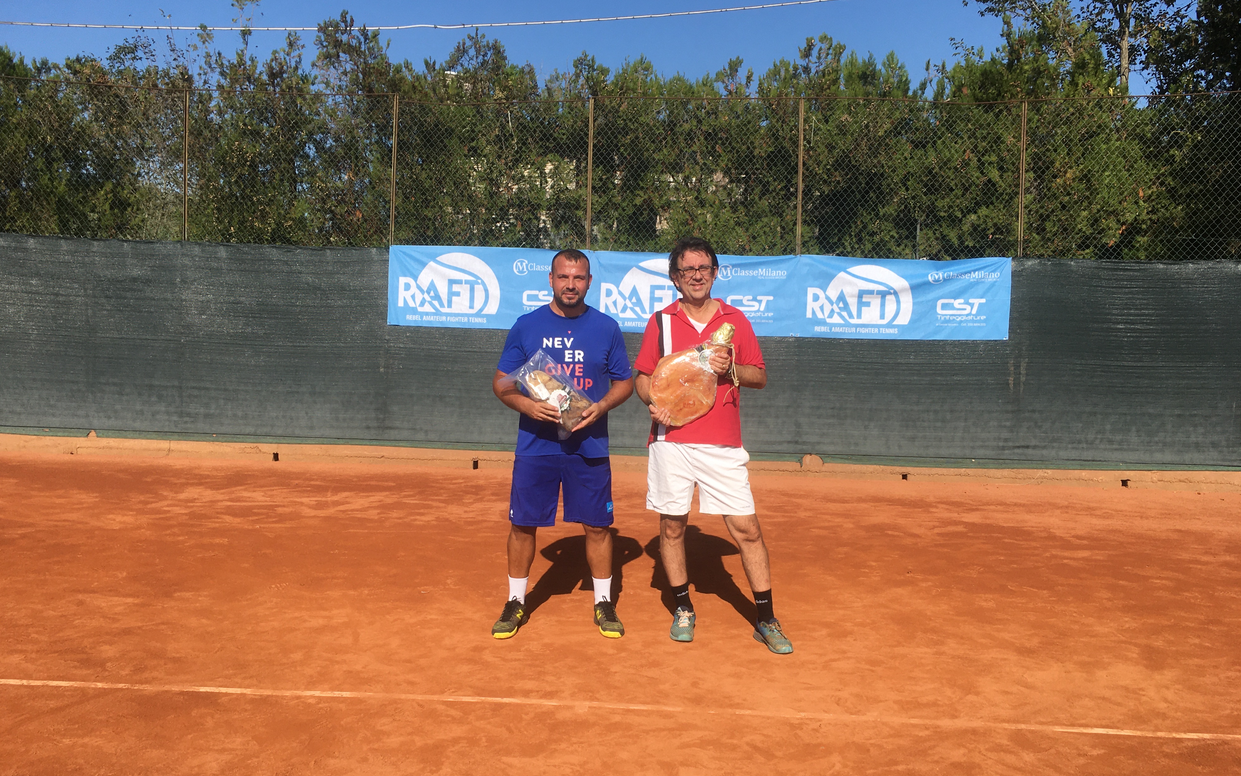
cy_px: 455
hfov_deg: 61.2
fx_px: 1048
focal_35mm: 31
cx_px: 622
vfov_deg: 40.5
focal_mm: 4.15
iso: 25
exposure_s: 1/1972
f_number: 2.2
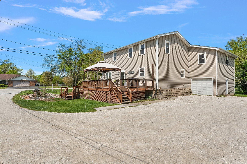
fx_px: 134
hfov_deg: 85.4
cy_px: 82
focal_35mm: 20
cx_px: 124
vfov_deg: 63.2
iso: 400
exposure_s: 1/250
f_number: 9
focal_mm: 19.5
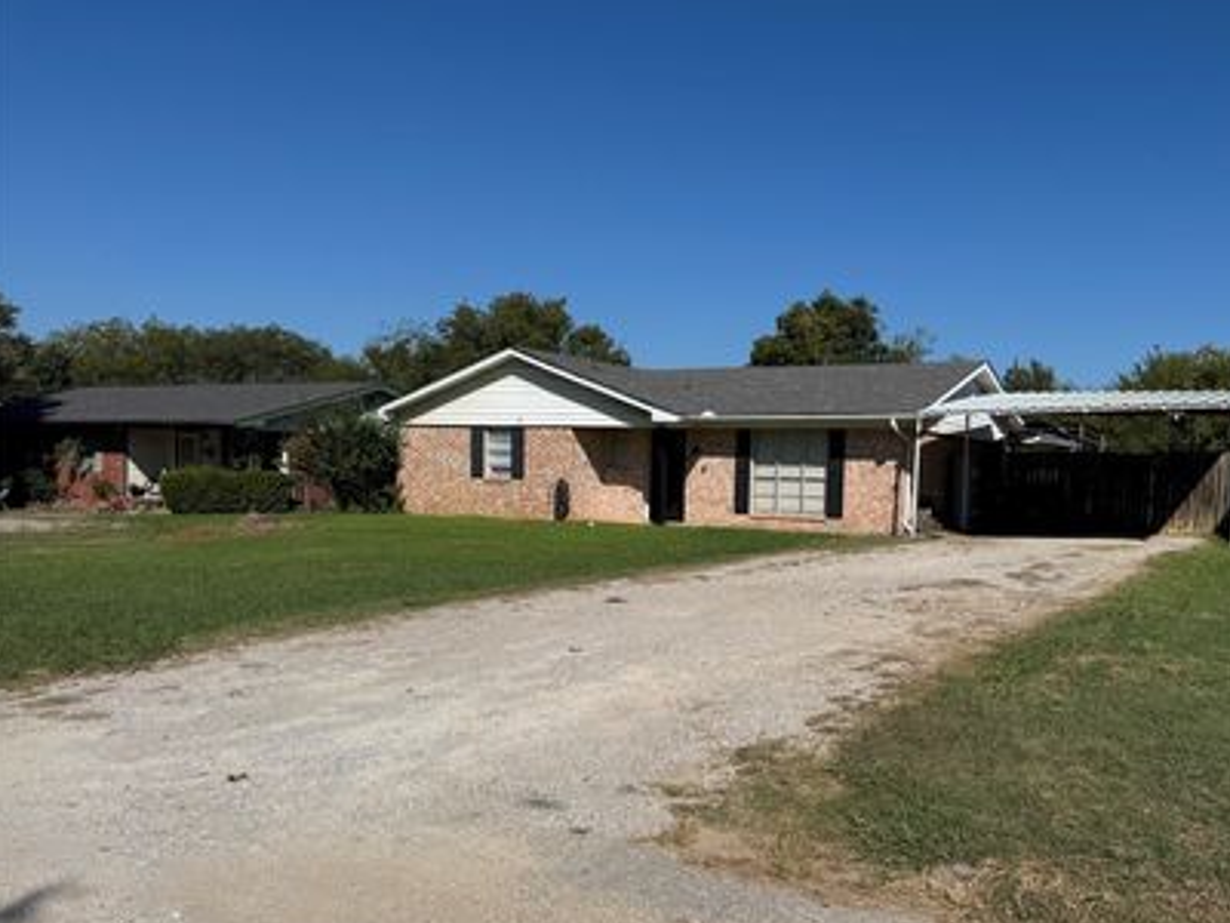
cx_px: 756
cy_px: 500
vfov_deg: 46.8
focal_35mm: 30
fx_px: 1066
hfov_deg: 59.3
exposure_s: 1/9009
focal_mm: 6.76
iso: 80
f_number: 1.78
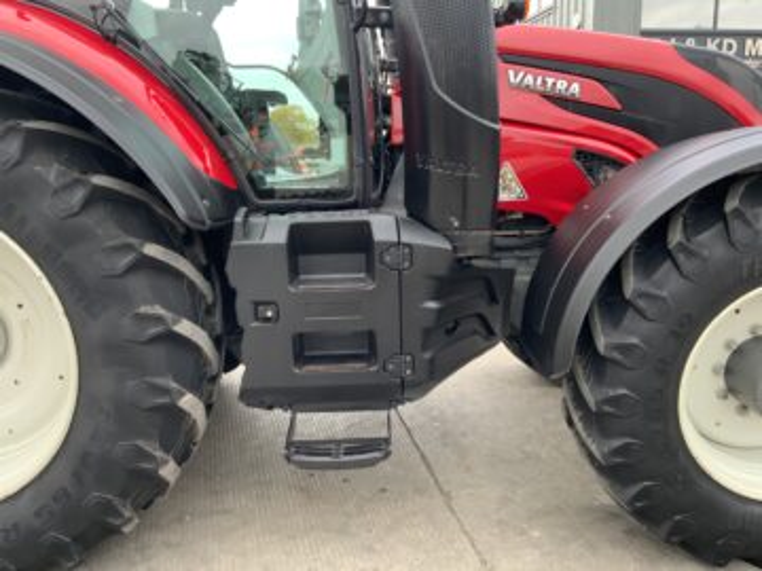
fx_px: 638
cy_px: 286
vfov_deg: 48.2
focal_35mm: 29
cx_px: 381
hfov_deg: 61.7
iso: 64
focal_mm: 3
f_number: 1.8
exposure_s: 1/73
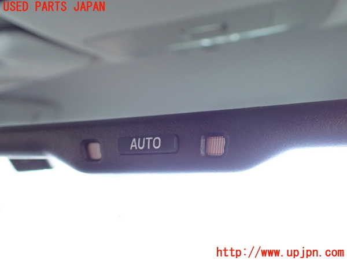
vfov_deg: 46.8
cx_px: 174
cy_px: 130
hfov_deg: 60.0
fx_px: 301
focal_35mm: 30
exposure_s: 1/40
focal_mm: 5.4
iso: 800
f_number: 2.3
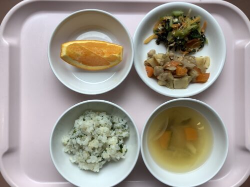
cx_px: 125
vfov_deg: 45.4
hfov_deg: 58.4
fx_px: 224
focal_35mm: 31
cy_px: 94
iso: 25
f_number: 2.4
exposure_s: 1/113
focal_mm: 3.3
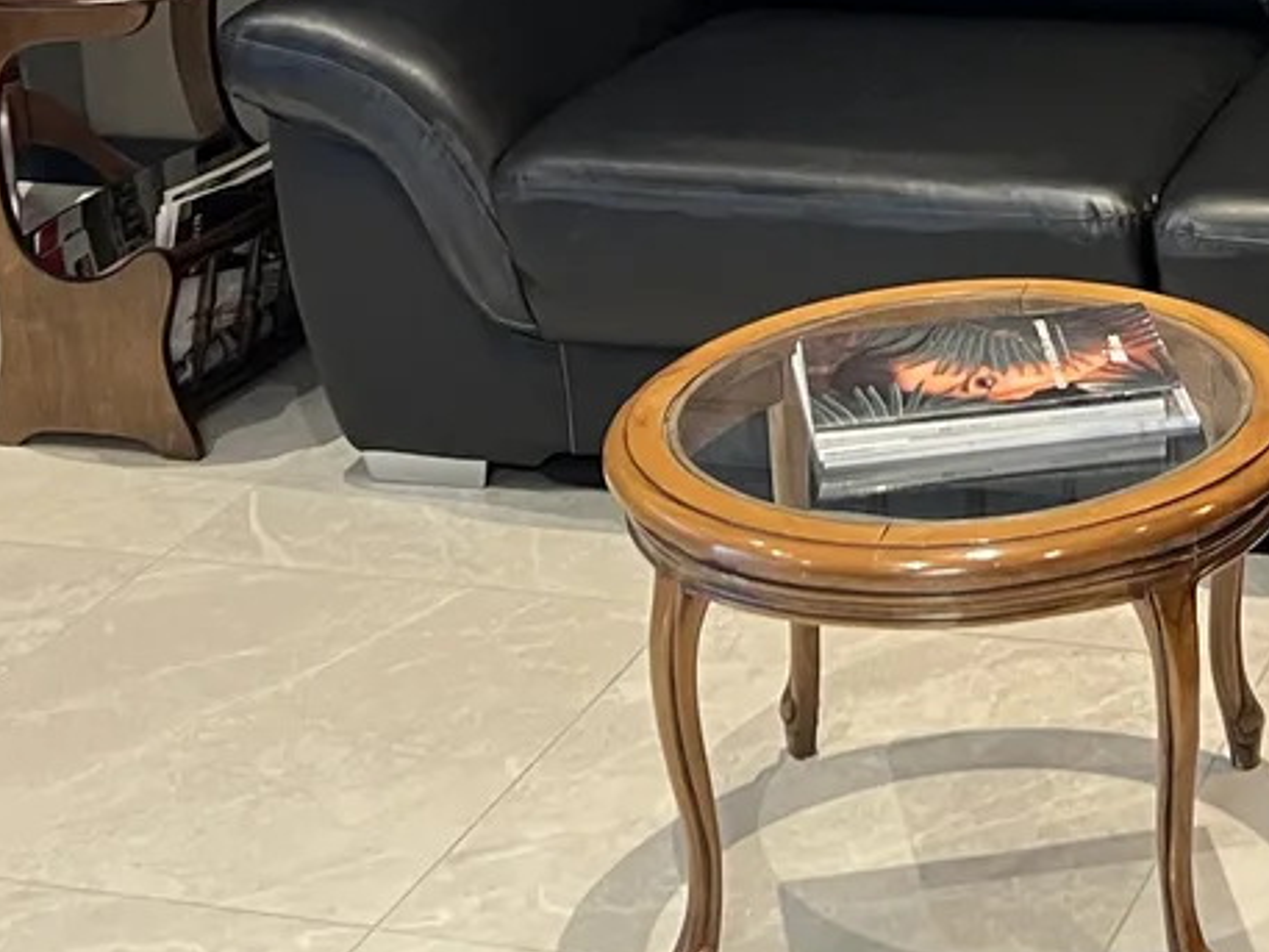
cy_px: -350
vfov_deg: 15.3
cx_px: 1122
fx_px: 3337
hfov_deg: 21.1
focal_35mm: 91
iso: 320
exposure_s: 1/50
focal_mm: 5.7
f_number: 1.5
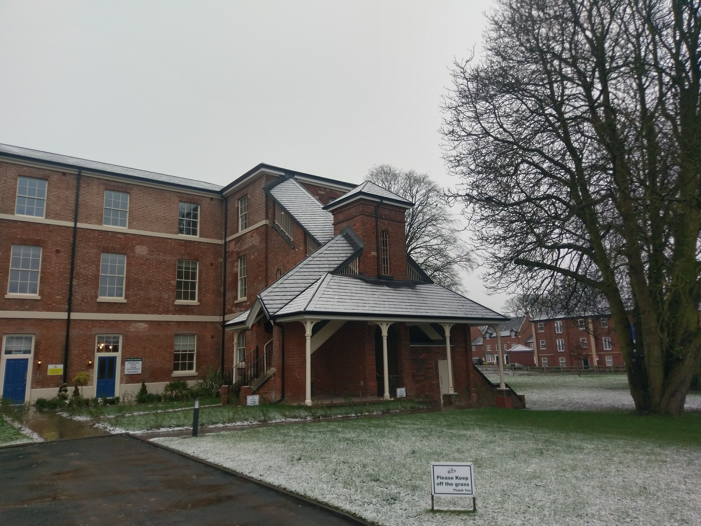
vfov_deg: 53.1
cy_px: 263
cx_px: 350
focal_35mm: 26
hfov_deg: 67.3
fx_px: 527
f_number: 1.8
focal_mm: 4.58
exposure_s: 1/596
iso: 100
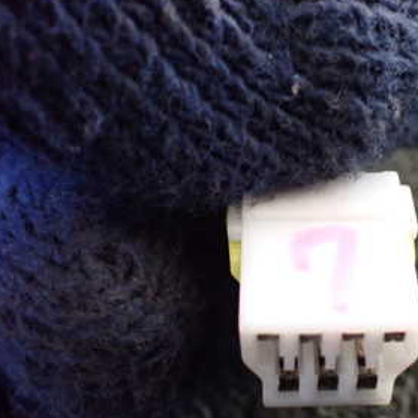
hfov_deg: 29.5
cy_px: 256
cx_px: 319
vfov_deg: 29.9
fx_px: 779
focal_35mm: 57
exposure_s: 1/30
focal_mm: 5.4
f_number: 2.3
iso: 1000
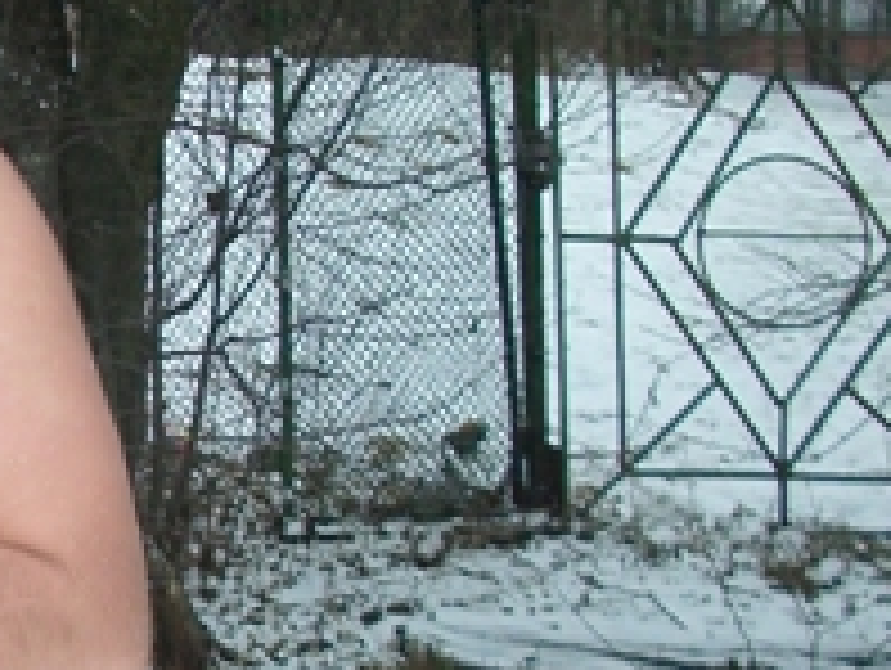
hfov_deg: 16.5
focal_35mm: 113
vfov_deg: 13.1
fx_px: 2912
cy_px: 540
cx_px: -266
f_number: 2.6
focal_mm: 5.8
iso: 100
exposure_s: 1/80
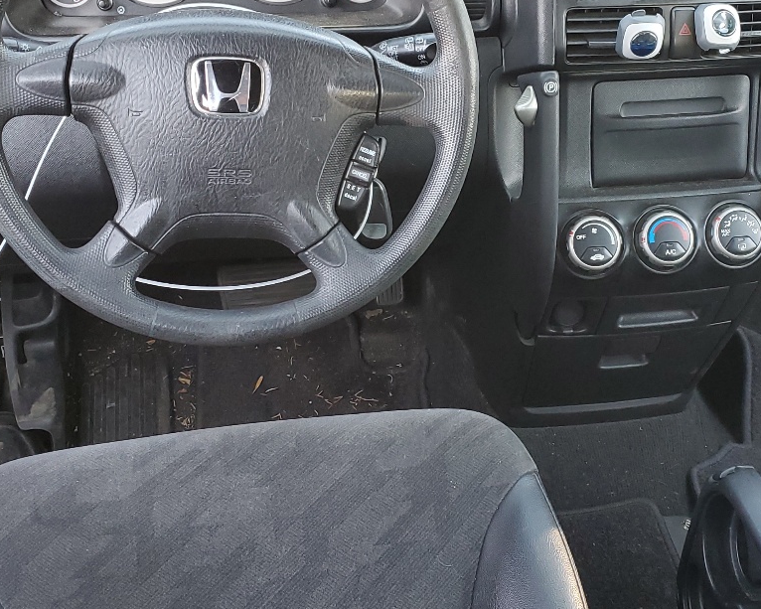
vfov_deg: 28.6
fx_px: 1194
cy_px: 271
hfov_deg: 35.0
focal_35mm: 53
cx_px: 512
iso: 68
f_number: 1.5
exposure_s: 1/120
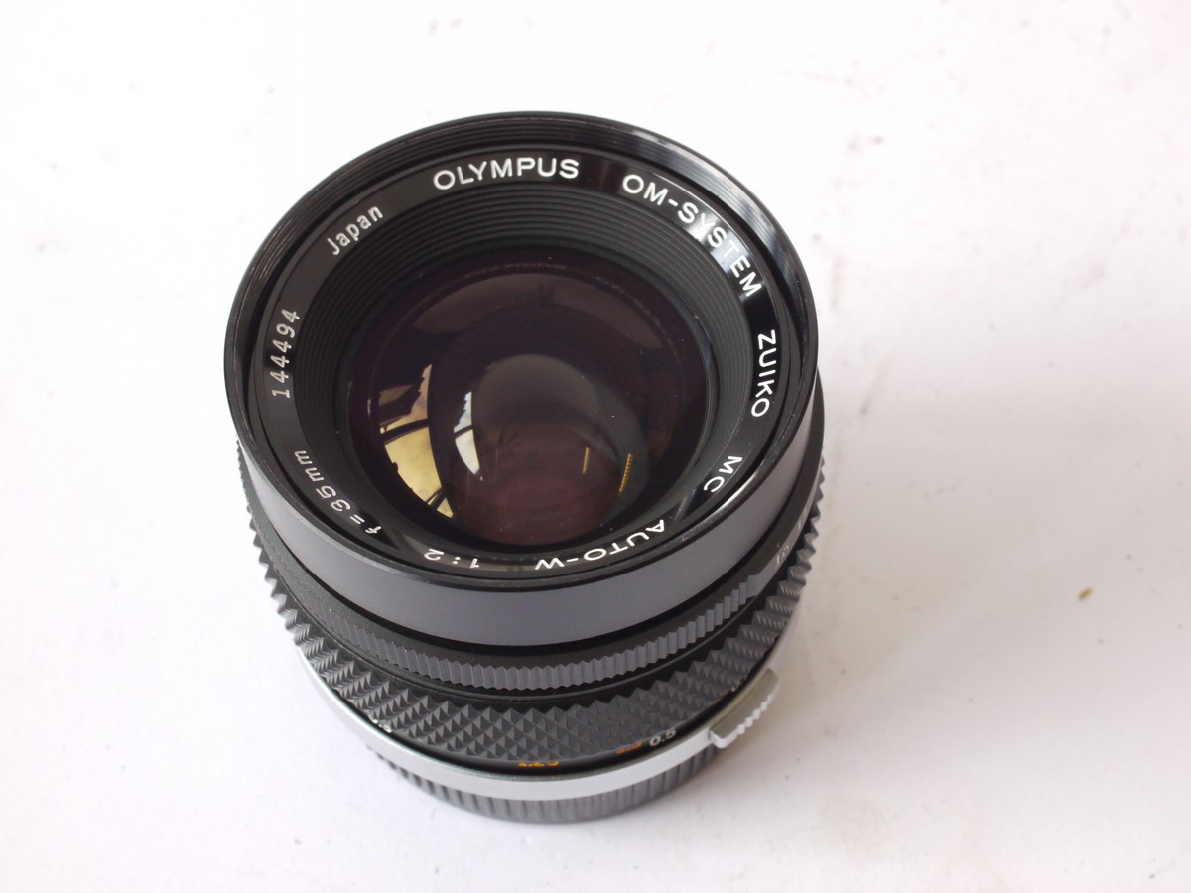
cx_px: 596
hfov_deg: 32.2
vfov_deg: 24.4
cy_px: 446
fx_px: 2064
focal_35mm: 60
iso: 800
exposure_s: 1/30
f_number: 10
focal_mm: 30
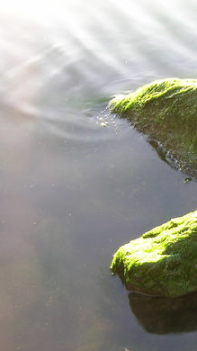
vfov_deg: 36.6
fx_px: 530
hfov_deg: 19.4
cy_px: 175
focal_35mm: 57
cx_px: 256
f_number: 4.9
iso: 50
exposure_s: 1/15
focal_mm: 5.7
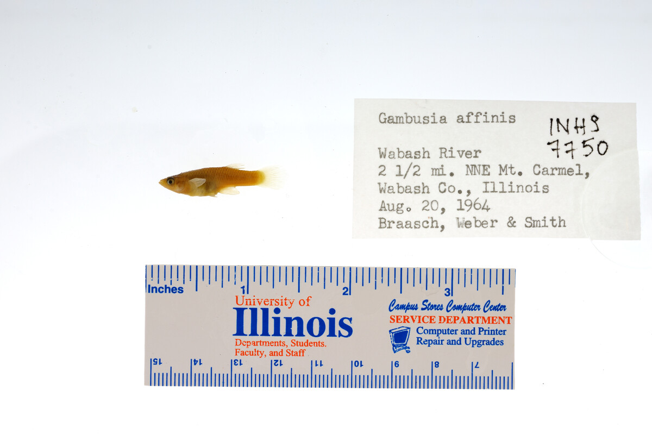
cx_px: 326
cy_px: 218
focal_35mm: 60
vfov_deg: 22.6
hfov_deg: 33.4
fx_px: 1087
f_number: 10
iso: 100
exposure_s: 1/250
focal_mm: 60
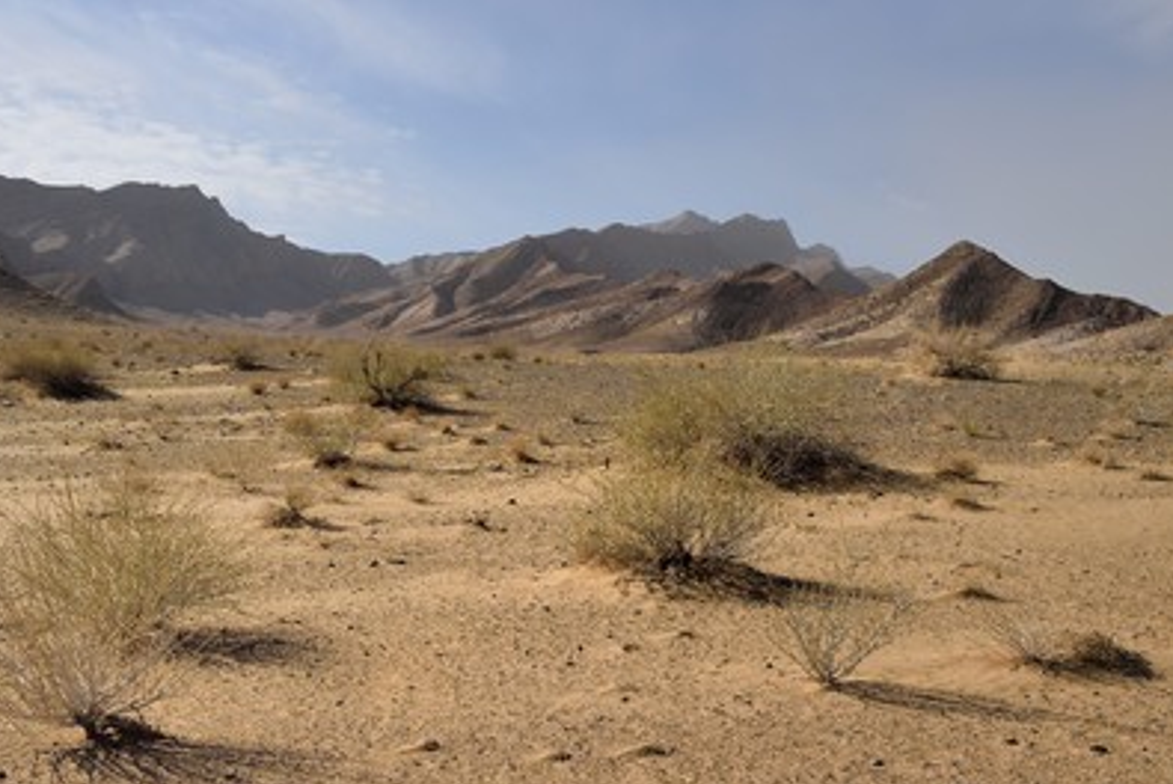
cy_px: 413
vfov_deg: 26.5
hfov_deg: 38.8
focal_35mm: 51
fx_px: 1663
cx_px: 555
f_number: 11
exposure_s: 1/400
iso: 200
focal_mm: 48
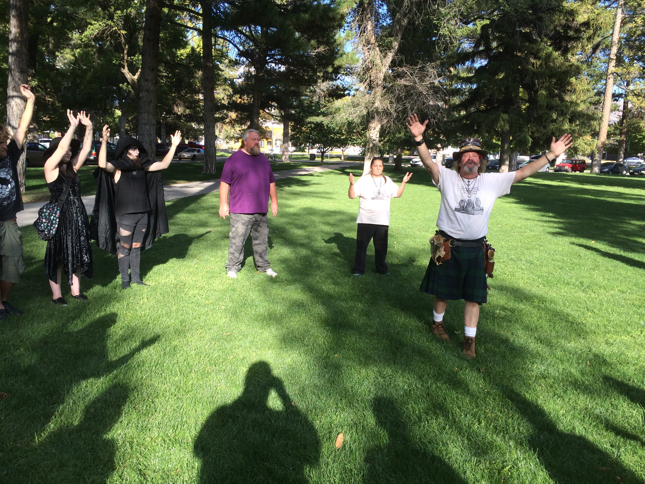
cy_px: 242
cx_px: 322
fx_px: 540
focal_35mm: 29
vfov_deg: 48.2
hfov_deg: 61.7
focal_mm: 4.15
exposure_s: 1/540
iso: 32
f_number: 2.2
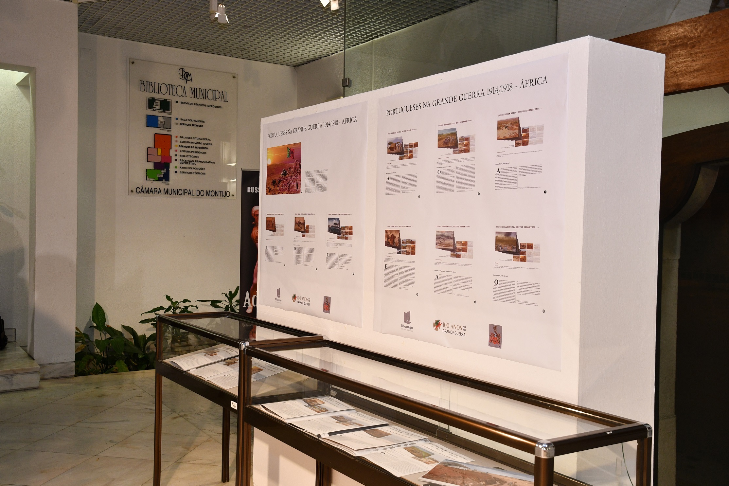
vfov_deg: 36.9
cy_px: 243
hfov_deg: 53.1
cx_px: 364
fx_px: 729
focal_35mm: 36
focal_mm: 24
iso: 640
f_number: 5
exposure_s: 1/80
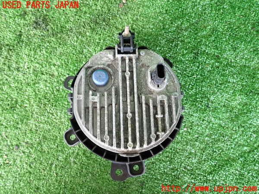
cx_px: 130
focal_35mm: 28
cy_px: 97
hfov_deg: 63.4
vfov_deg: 49.7
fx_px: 209
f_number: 2.2
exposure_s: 1/40
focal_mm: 5.05
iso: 200
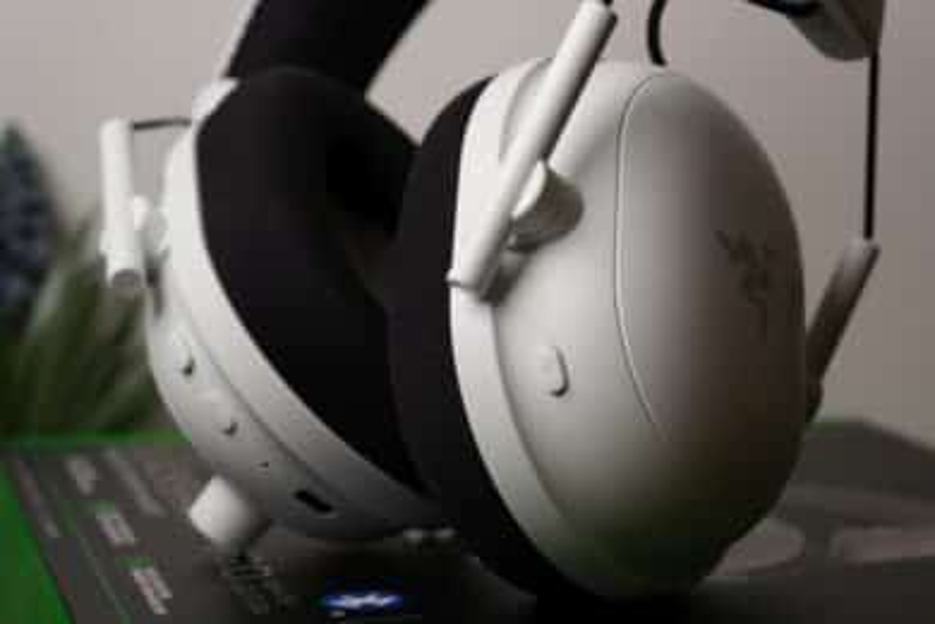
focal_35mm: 83
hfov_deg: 24.5
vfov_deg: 16.5
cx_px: 468
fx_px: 2156
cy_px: 312
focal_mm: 55
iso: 160
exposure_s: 1/50
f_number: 8
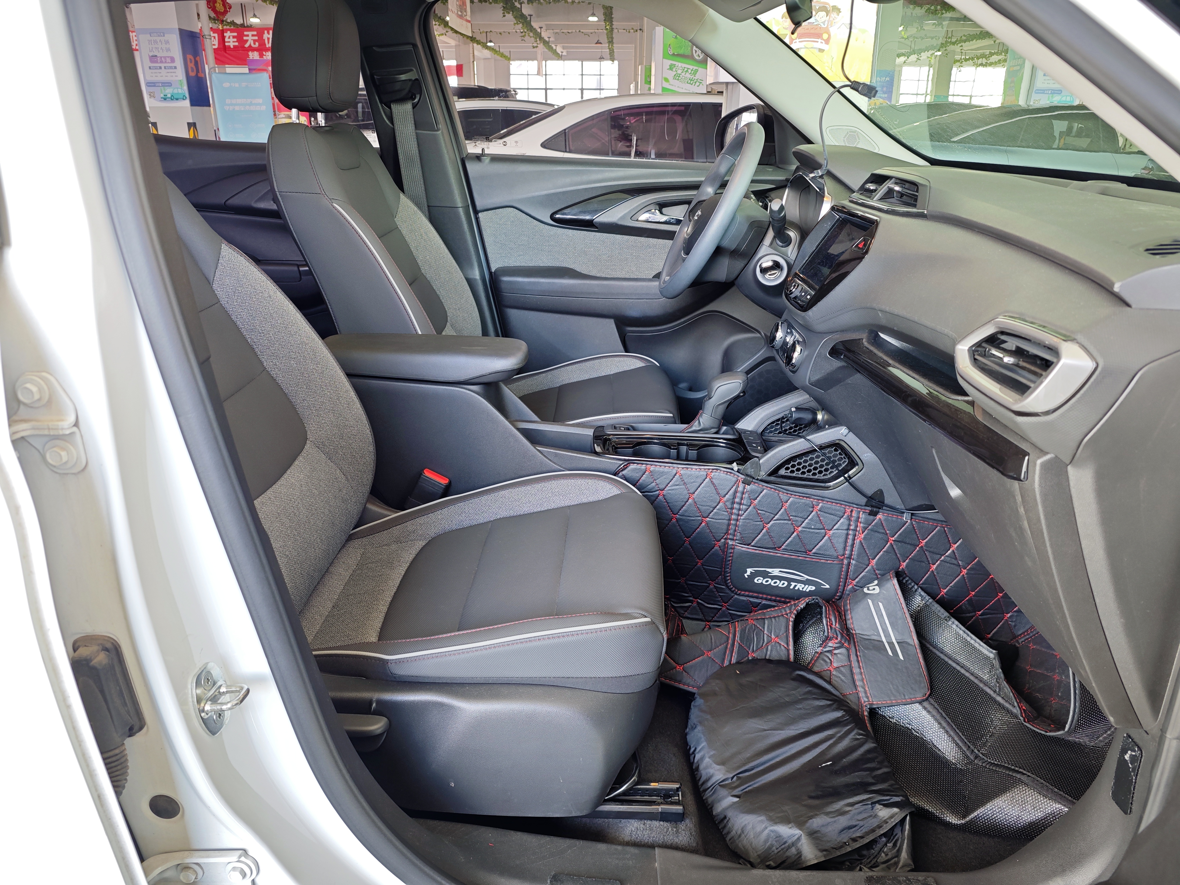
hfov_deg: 73.9
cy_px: 442
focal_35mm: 23
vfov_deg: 58.9
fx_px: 784
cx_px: 590
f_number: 1.6
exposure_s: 1/72.5
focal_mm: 6.55
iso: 80
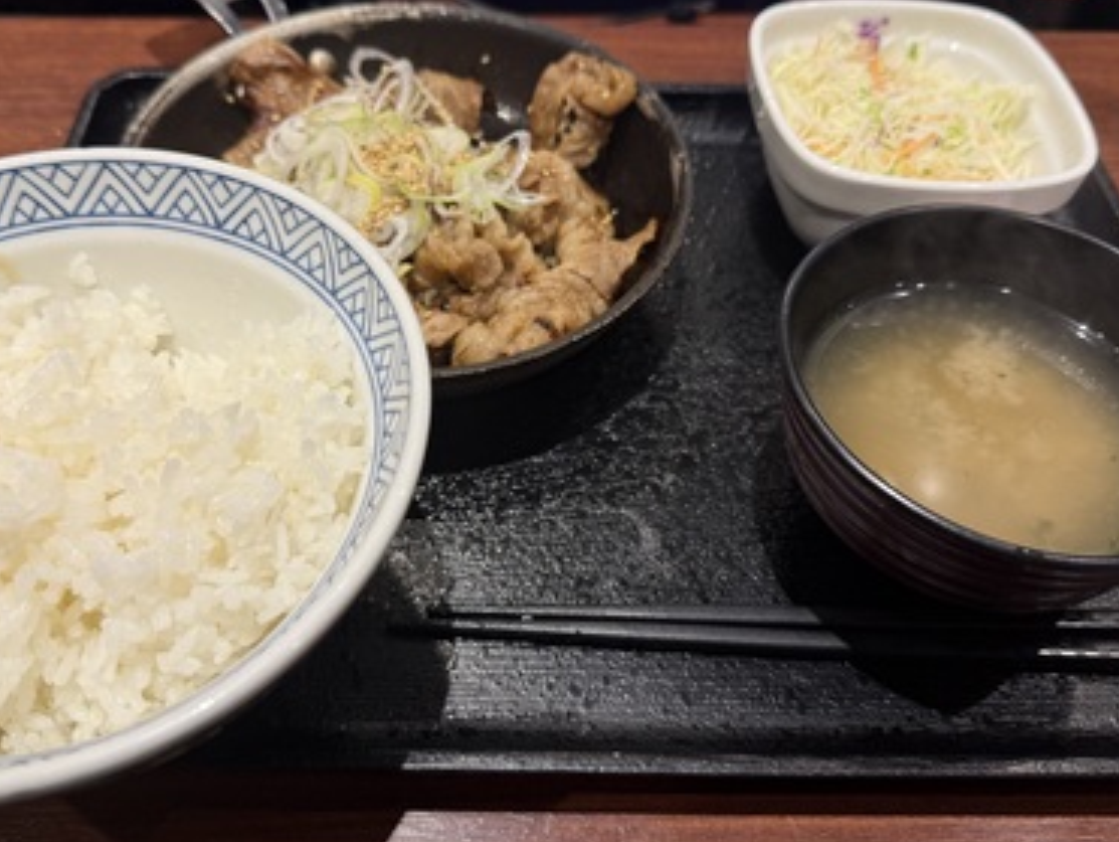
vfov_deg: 42.9
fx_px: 1068
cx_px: 501
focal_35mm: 33
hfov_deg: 55.2
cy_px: 367
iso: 100
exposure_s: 1/121
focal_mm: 6.76
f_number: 1.78
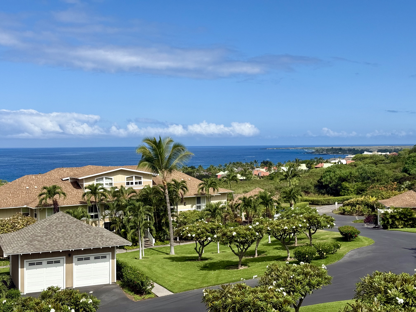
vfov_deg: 30.3
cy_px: 156
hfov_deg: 39.7
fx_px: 577
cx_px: 208
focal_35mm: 48
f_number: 1.78
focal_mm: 6.76
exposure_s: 1/7143
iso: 64
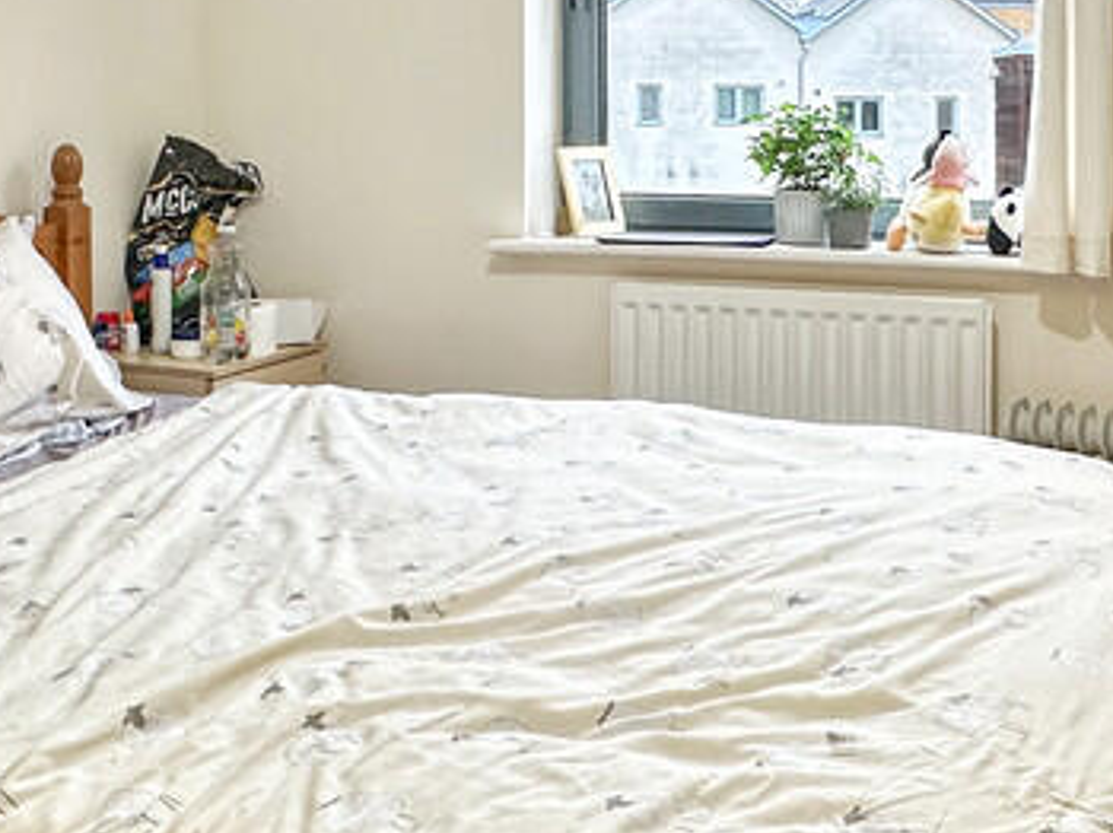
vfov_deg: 35.0
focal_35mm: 41
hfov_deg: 45.8
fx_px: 1317
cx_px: 566
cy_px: 334
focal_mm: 2.22
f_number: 2.2
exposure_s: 1/100
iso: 200
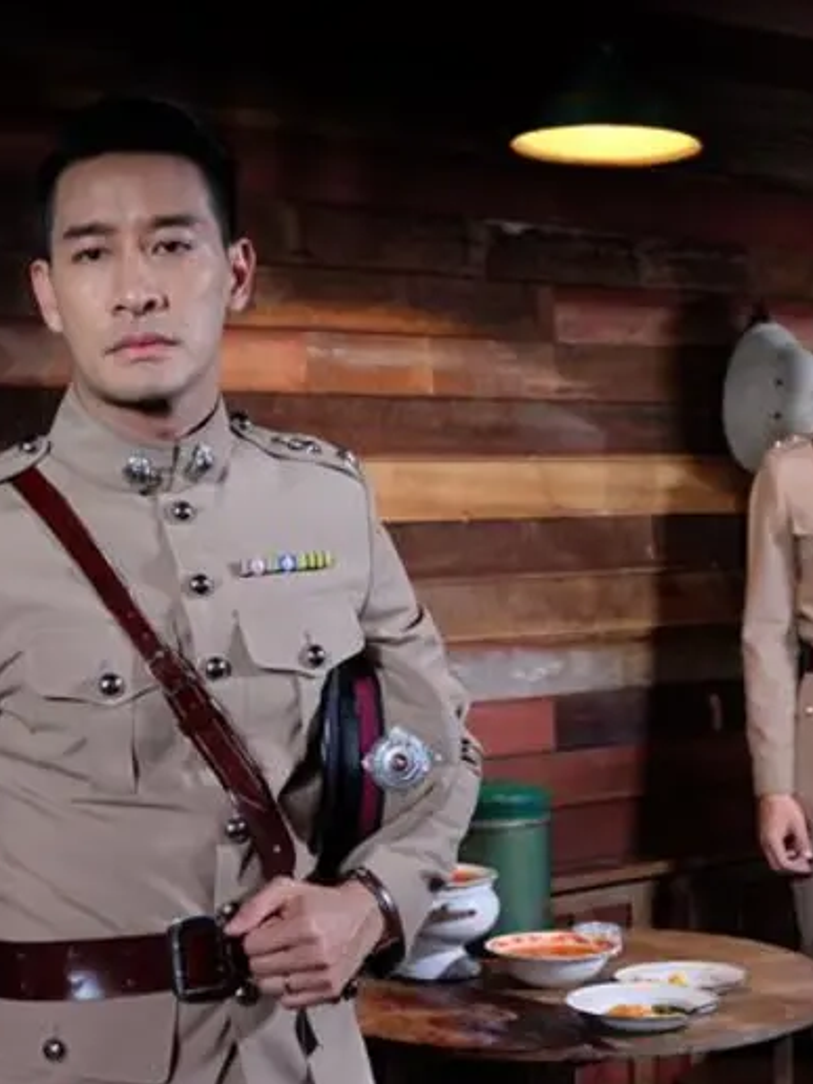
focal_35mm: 64
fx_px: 2004
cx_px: 378
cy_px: 542
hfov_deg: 22.9
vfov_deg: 30.3
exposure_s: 1/40
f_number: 5
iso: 2500
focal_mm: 29.5
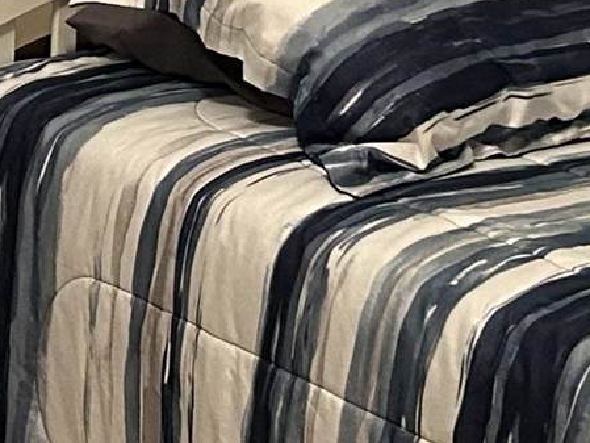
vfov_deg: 8.0
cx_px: -385
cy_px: -417
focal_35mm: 178
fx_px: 3035
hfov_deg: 10.6
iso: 320
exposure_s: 1/60
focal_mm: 5.7
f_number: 1.5
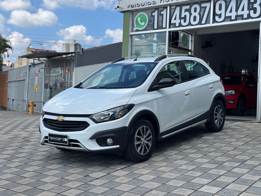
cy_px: 98
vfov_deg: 30.3
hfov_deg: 39.6
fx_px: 362
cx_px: 130
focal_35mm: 48
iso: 64
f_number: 1.78
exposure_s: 1/3096
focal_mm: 6.76
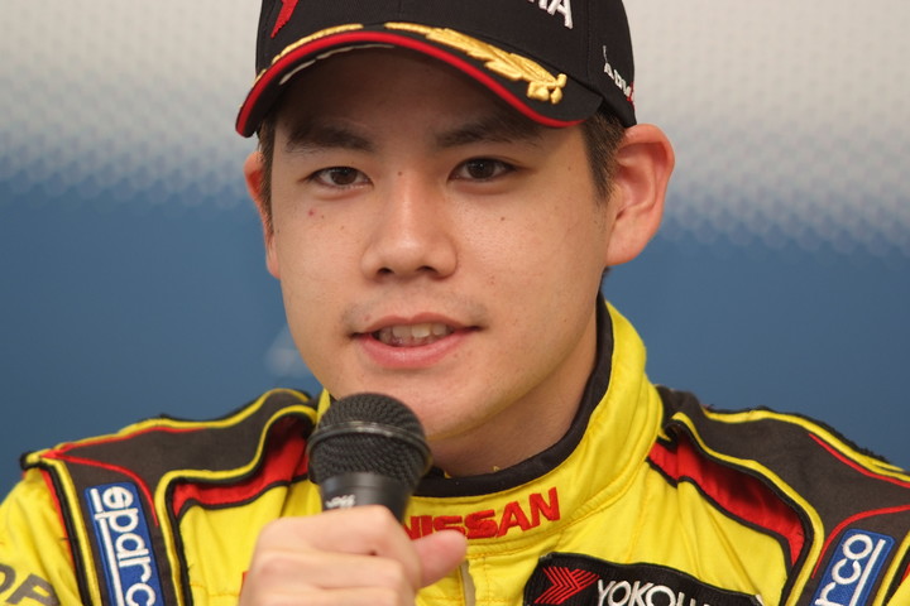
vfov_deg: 5.1
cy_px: 303
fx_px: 6824
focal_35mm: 270
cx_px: 455
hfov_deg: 7.6
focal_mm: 180
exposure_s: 1/125
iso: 400
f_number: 2.8
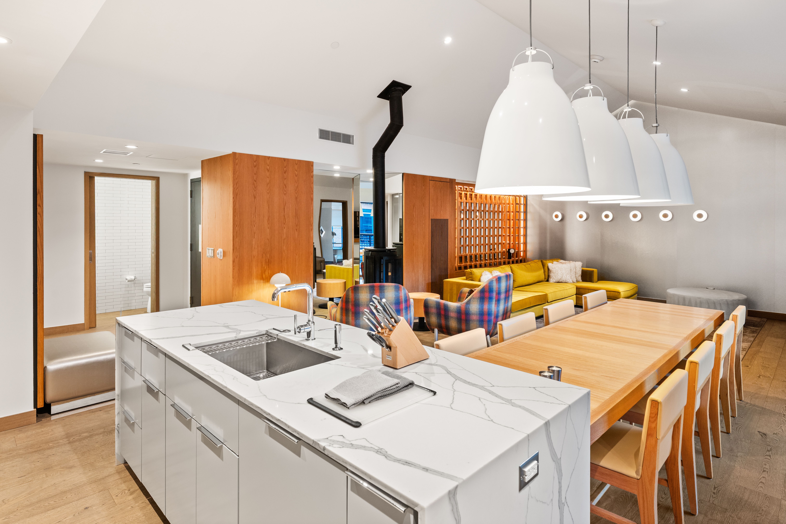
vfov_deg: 63.2
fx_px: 426
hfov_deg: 85.4
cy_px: 262
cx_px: 393
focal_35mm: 20
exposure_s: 1/3
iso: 400
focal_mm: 19.5
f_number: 7.1
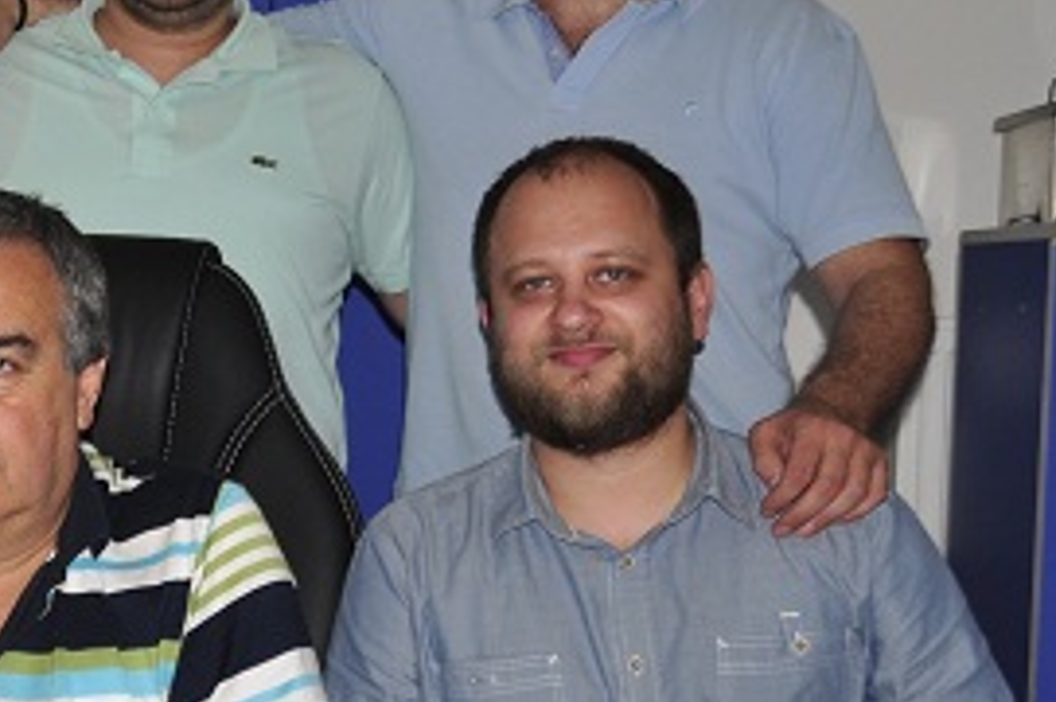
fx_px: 2613
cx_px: -39
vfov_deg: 15.3
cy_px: 425
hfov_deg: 21.9
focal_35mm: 89
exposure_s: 1/160
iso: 250
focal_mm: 25
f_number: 4.5
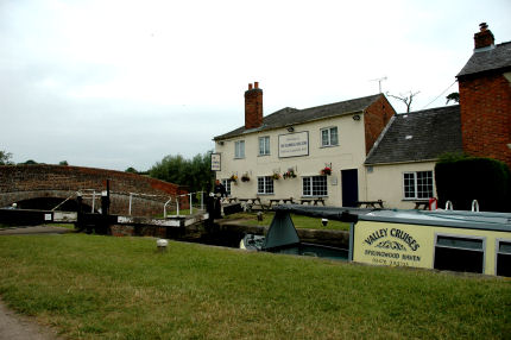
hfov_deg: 67.4
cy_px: 170
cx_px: 256
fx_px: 383
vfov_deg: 47.9
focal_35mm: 27
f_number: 5.6
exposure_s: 1/1600
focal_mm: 18
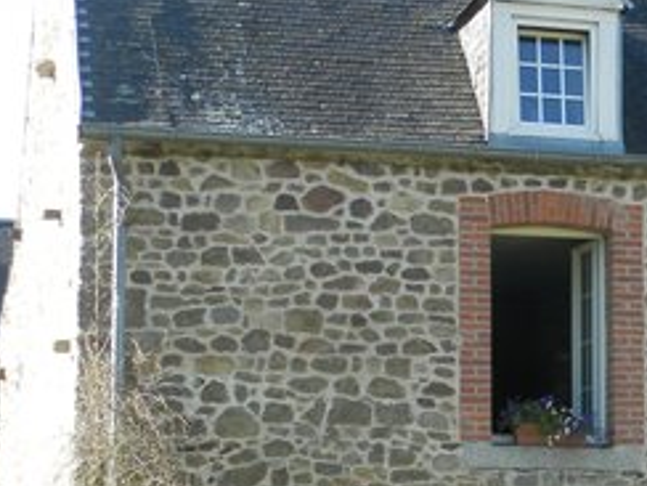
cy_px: 489
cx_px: 880
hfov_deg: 14.3
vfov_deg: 11.2
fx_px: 2448
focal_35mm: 131
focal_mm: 7.2
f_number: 3.5
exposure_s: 1/160
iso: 80
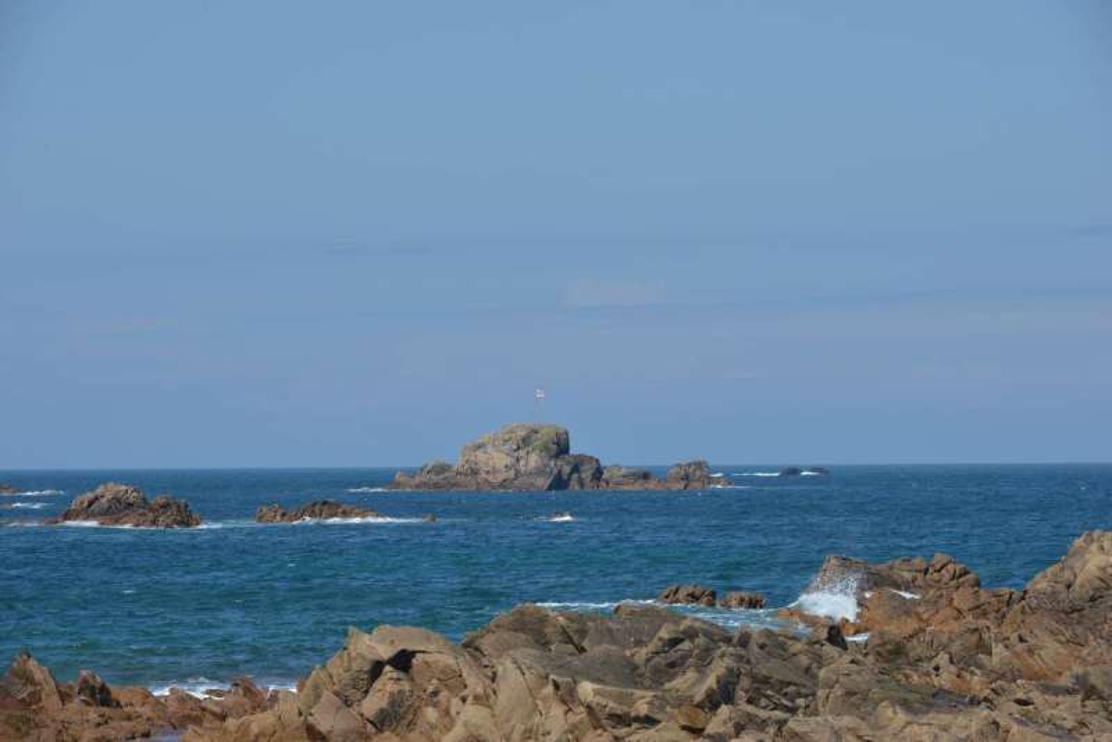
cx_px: 556
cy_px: 371
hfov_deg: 10.3
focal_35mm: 200
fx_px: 6180
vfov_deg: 6.9
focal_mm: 200
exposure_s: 1/200
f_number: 13
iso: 125
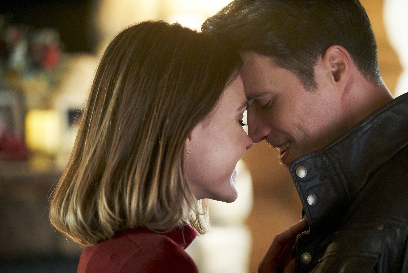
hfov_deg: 12.7
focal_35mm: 162
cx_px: 204
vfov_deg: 8.5
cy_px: 136
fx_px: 1837
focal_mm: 162
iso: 16000
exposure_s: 1/160
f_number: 4
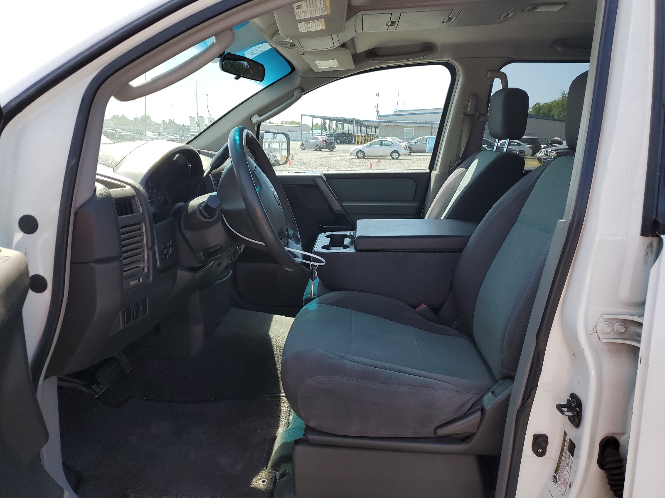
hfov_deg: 67.3
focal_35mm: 26
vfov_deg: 53.1
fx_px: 499
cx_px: 332
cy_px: 249
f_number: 1.5
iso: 50
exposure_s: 1/1000
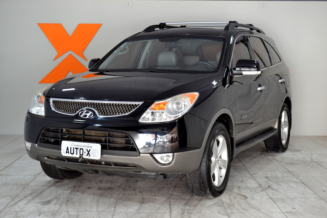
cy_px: 109
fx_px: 518
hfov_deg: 35.1
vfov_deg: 23.8
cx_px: 164
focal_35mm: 57
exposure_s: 1/40
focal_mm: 38
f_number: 5
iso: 400
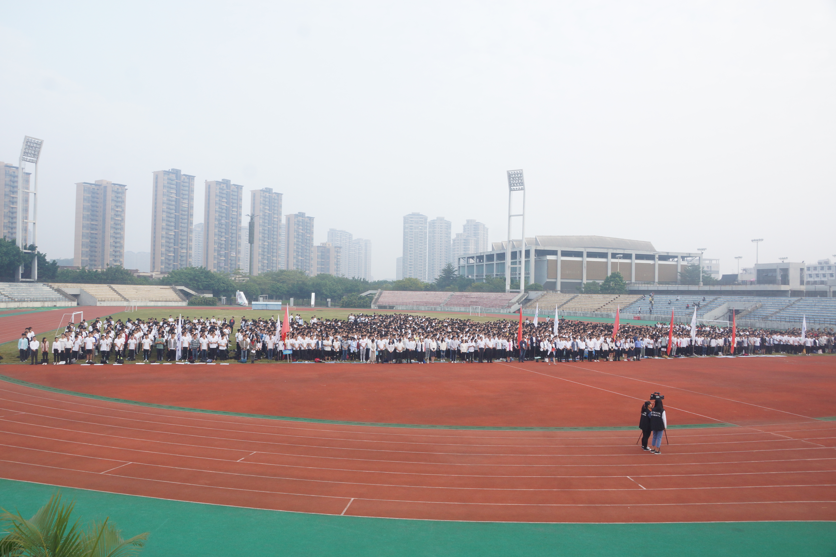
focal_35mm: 30
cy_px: 278
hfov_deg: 61.9
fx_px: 697
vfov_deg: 43.6
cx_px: 418
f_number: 9
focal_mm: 20
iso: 400
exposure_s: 1/160
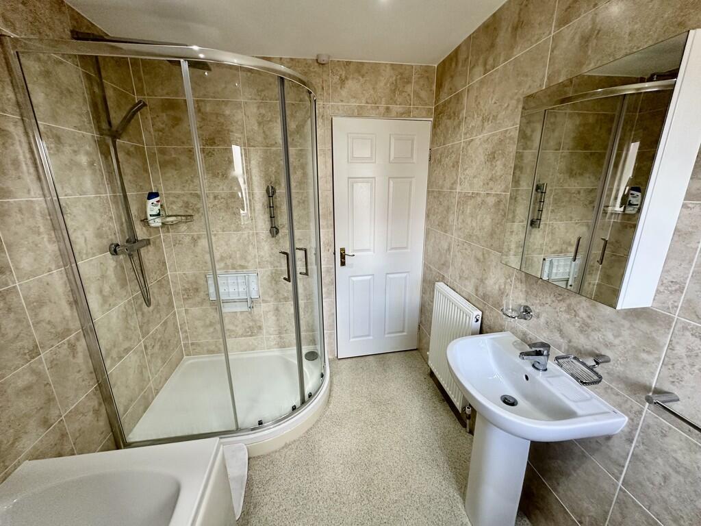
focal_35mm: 14
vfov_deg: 85.7
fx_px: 284
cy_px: 263
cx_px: 350
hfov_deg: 102.1
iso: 200
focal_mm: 2.22
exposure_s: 1/100
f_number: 2.2
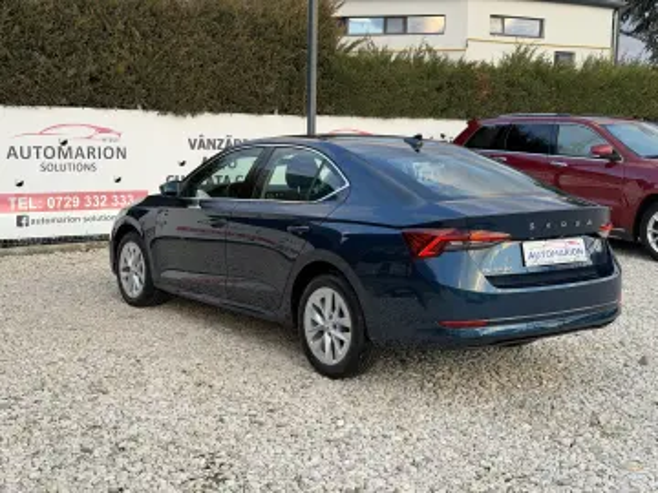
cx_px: 329
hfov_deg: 39.7
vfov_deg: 30.3
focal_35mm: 48
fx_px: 912
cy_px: 246
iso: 50
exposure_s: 1/194
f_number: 1.78
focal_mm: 6.76
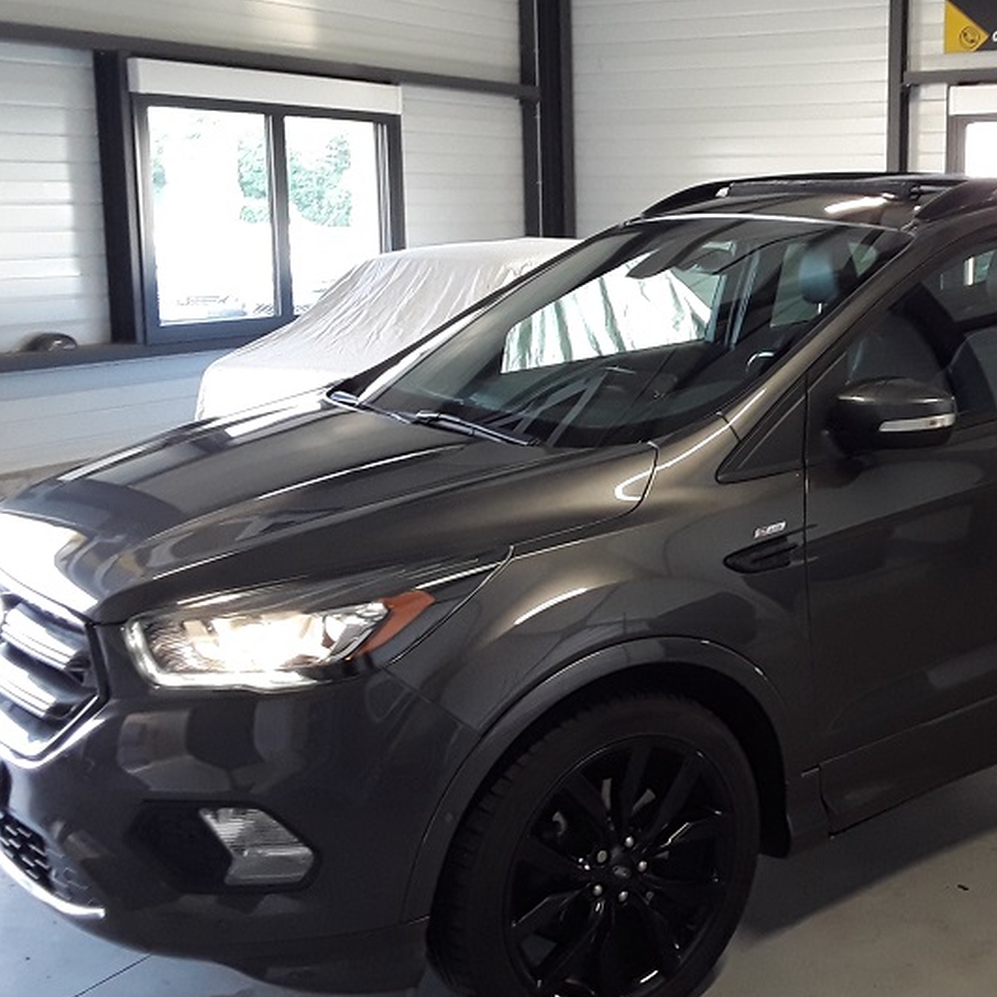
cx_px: 755
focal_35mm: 44
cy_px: 402
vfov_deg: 38.2
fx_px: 1434
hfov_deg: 37.3
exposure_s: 1/30
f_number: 1.9
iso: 80
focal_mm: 2.91
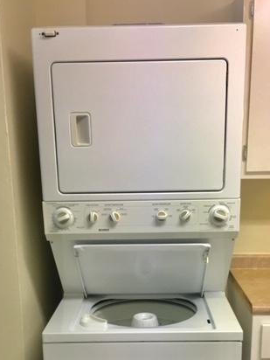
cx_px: 144
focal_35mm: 45
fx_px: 468
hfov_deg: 32.2
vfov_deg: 40.7
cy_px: 277
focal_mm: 4.15
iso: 40
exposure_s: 1/17
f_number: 2.2
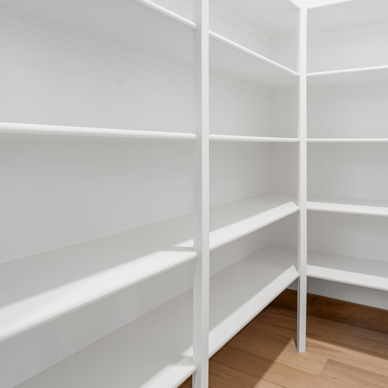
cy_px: 141
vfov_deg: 58.2
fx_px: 342
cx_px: 262
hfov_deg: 57.6
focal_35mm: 27
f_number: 7.1
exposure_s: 1/2
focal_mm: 16
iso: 100
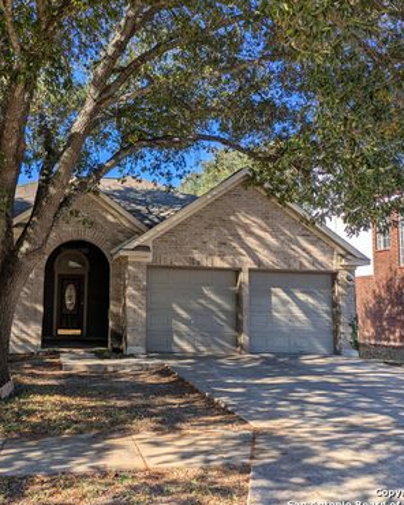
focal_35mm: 33
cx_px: 117
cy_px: 255
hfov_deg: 43.5
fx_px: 493
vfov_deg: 54.2
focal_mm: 5.43
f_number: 1.89
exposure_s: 1/1127
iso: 41
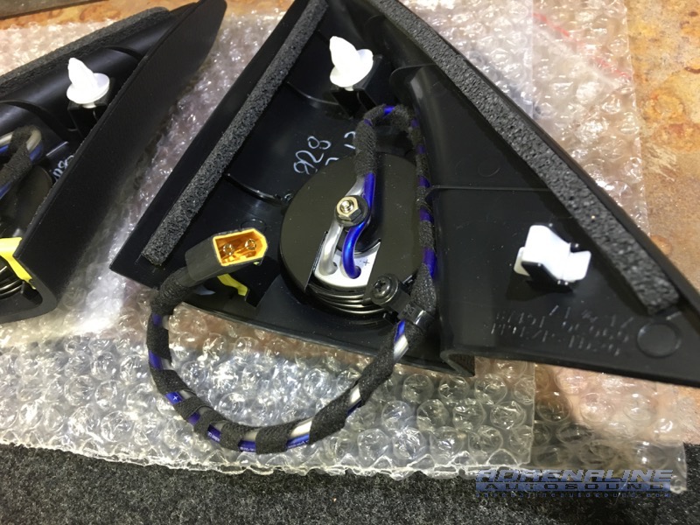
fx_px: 586
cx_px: 350
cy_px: 262
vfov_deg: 48.2
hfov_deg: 61.7
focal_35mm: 29
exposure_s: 1/30
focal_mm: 4.15
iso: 100
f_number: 2.2
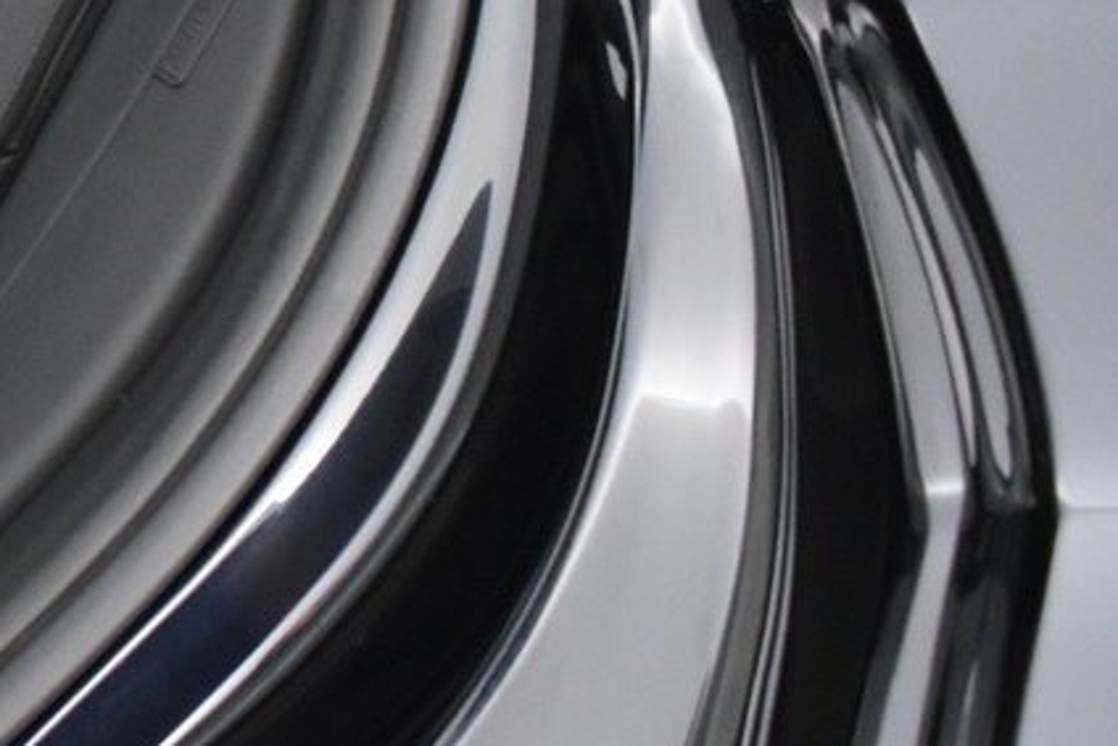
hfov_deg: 16.8
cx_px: -829
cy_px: 366
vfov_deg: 13.3
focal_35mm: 103
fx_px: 3200
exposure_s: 1/30
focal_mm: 18
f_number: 3.5
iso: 3200
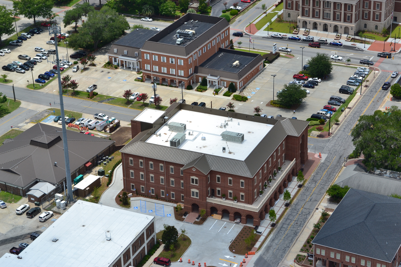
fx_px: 919
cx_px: 200
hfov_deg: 24.6
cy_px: 134
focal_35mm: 82
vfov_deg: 16.6
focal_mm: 55
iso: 320
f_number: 11
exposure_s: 1/500
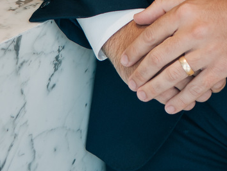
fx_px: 1194
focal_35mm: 182
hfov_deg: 10.8
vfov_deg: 7.5
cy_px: -284
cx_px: 210
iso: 125
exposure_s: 1/160
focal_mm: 30
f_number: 2.5
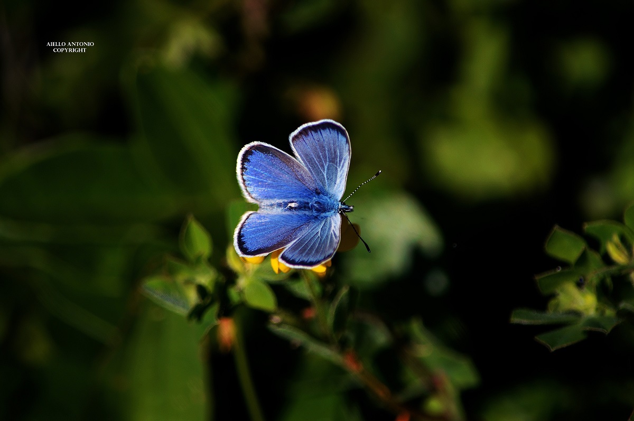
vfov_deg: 3.0
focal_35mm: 450
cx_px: 317
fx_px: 7915
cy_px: 210
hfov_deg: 4.6
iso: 100
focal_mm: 300
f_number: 5.6
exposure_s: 1/320
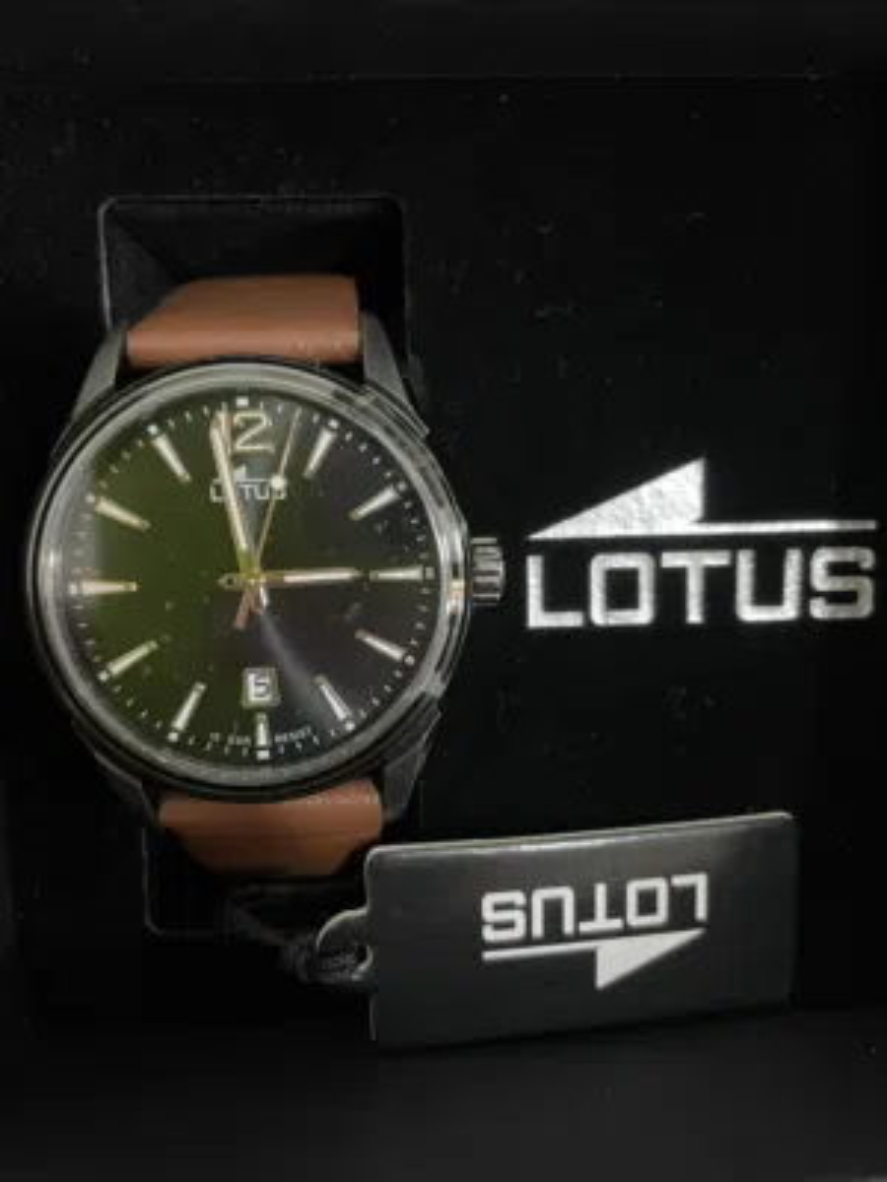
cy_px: 591
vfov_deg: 67.3
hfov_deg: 53.1
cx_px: 444
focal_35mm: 26
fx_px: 888
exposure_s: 1/25
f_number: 1.6
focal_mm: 4.2
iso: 500
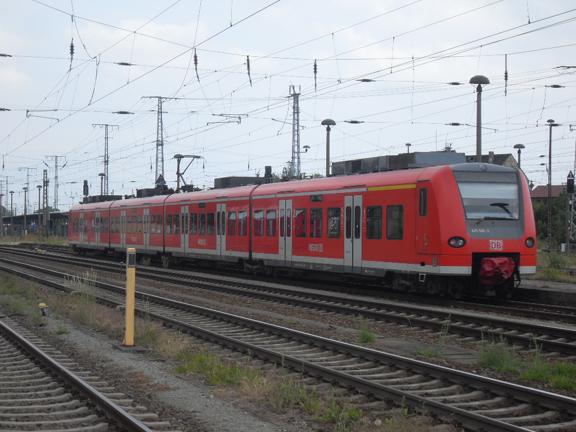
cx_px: 288
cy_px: 216
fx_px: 1315
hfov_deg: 24.7
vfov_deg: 18.7
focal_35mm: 79
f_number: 4.4
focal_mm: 13.5
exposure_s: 1/350
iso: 80
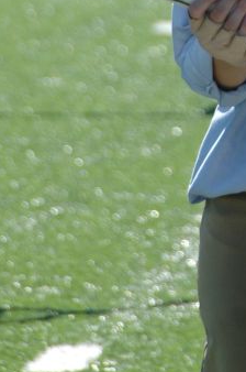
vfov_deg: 2.3
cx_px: 354
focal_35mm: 910
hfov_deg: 1.5
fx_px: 9365
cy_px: 8
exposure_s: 1/500
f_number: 5.6
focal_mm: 200
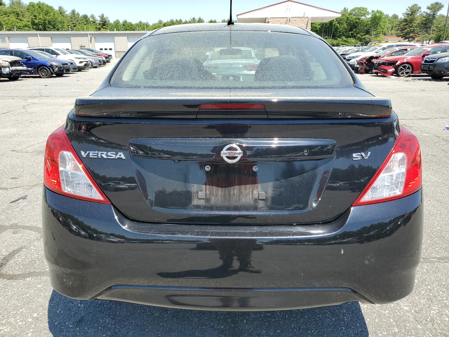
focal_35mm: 26
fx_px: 337
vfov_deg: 53.1
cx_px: 224
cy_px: 168
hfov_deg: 67.3
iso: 50
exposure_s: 1/1429
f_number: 1.5
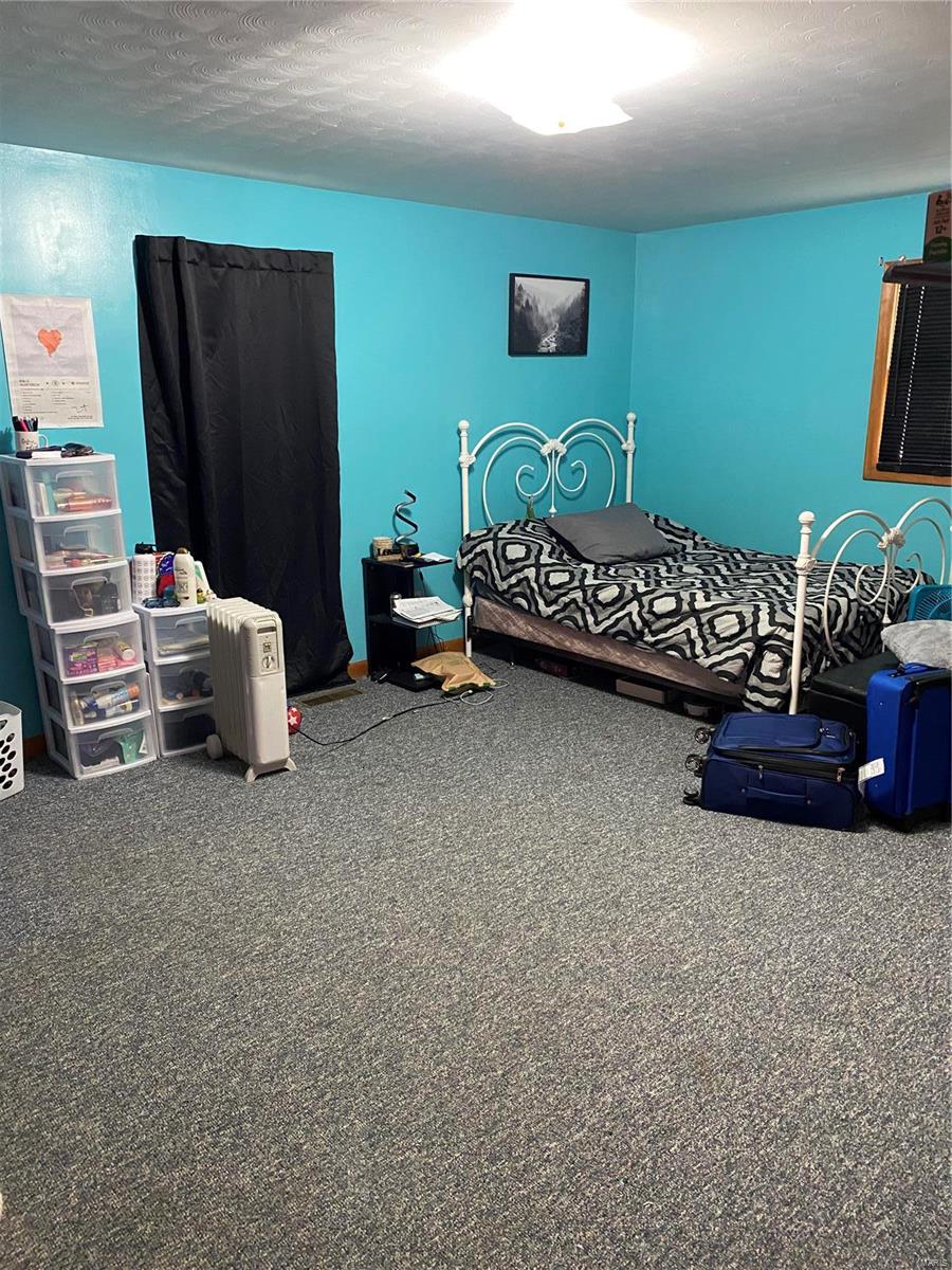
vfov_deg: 67.3
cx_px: 476
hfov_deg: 53.1
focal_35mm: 26
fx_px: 953
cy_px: 635
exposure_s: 1/60
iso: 500
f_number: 1.8
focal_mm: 4.25
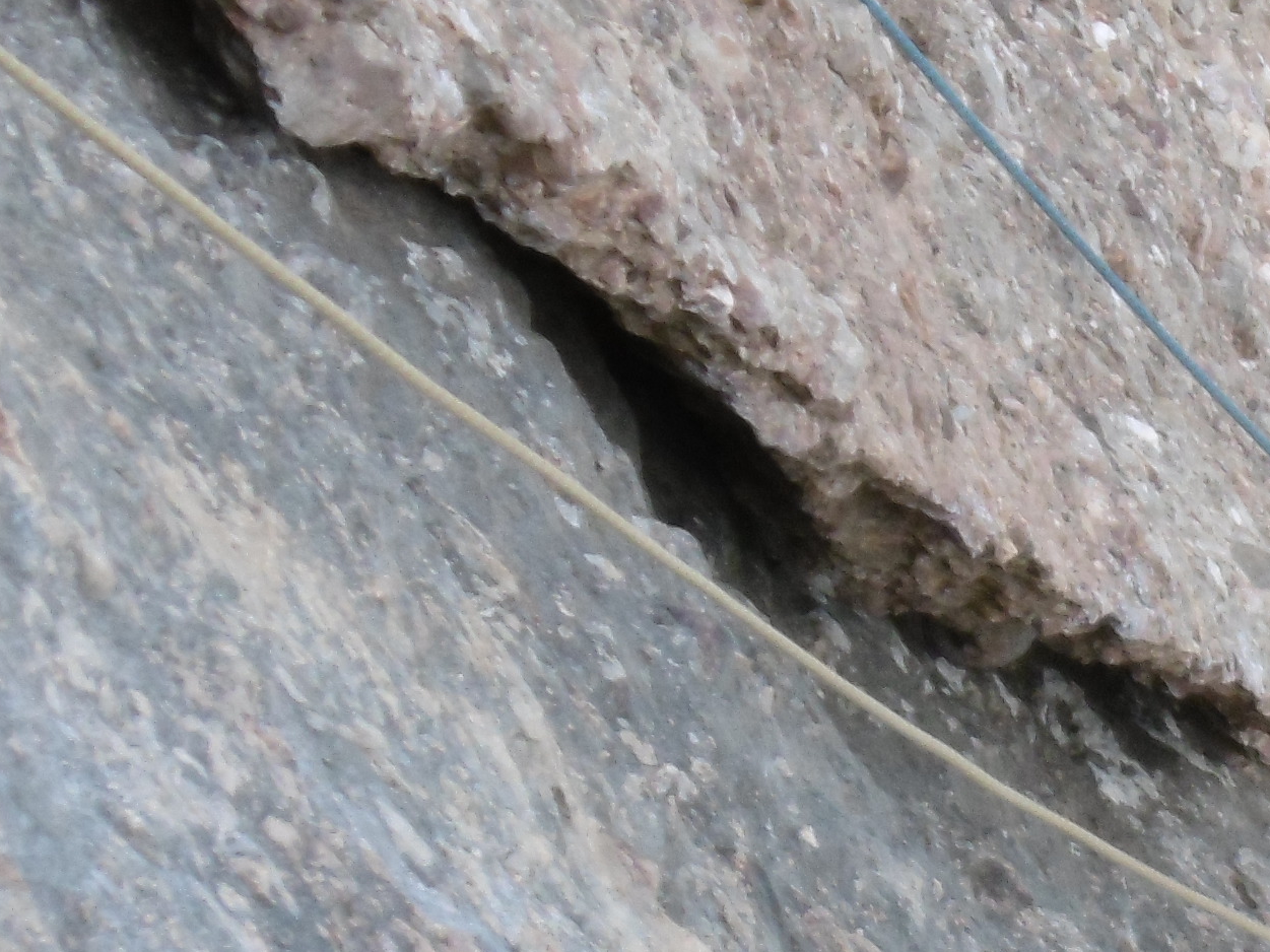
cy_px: 973
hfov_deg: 4.5
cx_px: 1309
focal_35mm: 442
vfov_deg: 3.4
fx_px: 16215
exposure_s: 1/160
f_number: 5
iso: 100
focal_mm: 21.5
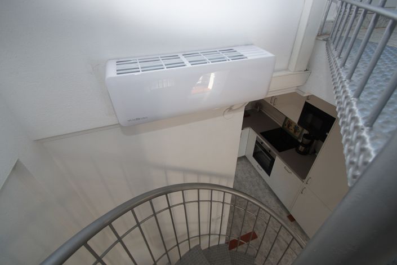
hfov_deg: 100.4
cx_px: 198
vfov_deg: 77.3
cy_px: 132
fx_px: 165
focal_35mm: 15
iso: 320
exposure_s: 1/160
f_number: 4
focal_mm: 10
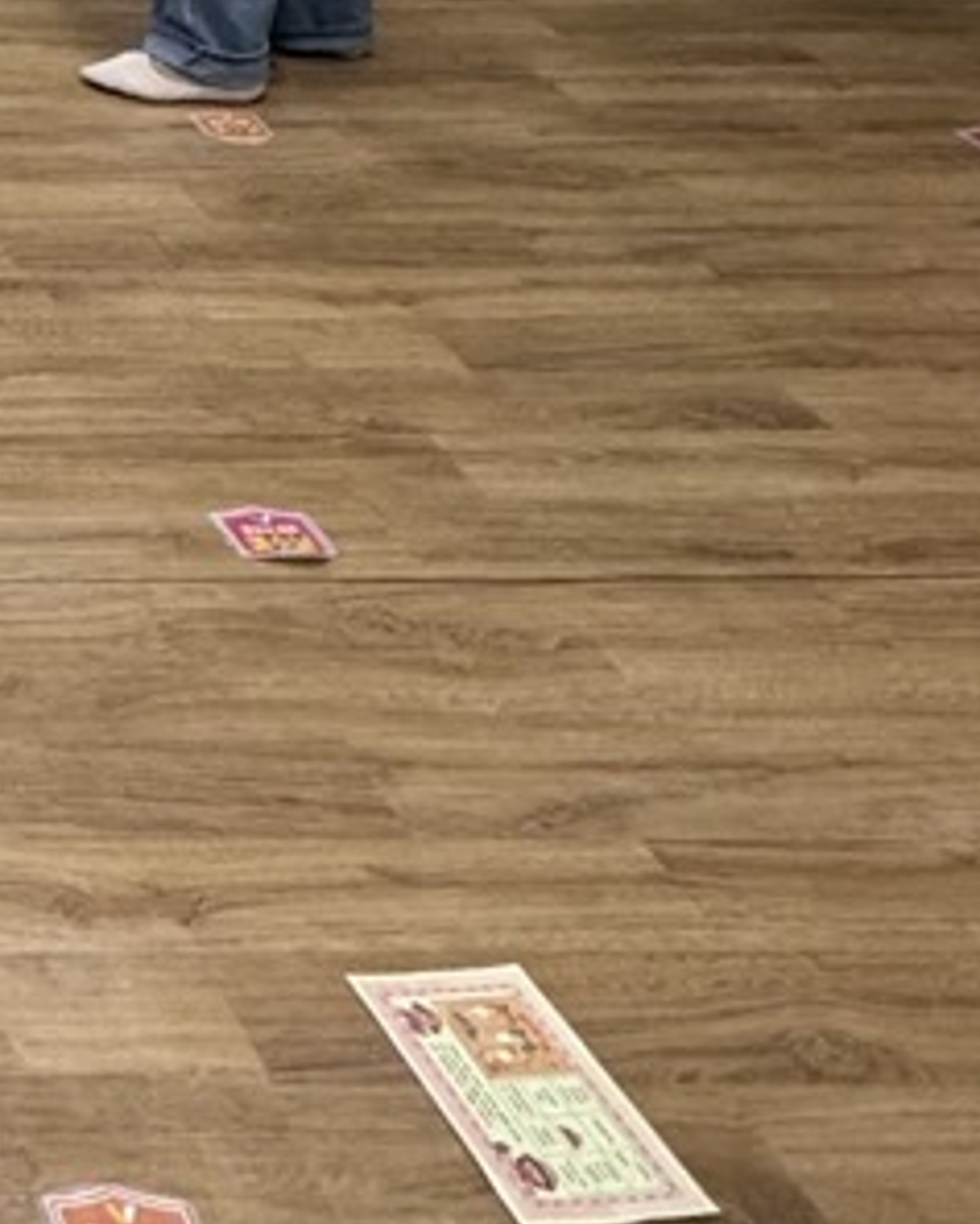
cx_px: -802
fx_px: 2138
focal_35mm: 59
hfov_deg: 19.2
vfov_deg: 29.6
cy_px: -29
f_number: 2.2
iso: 250
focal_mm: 2.22
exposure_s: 1/120
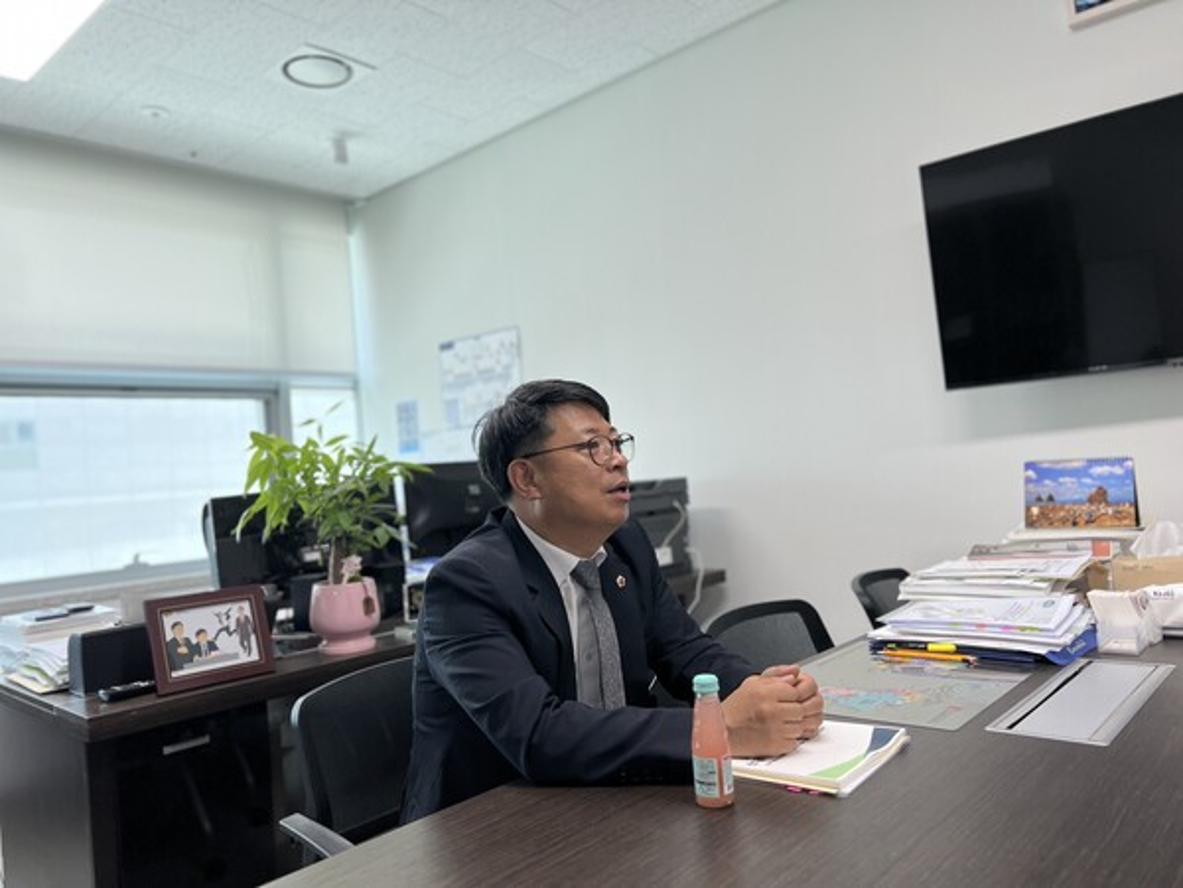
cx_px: 592
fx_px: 889
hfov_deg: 67.3
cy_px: 444
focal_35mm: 26
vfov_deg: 53.1
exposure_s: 1/120
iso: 64
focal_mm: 5.7
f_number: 1.5
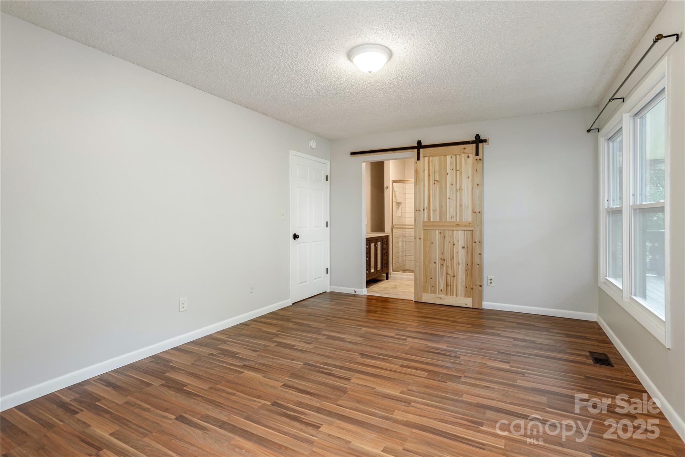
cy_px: 228
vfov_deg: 70.5
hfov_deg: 93.3
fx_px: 323
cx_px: 342
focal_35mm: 17
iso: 320
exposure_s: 1/20
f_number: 7.1
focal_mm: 17
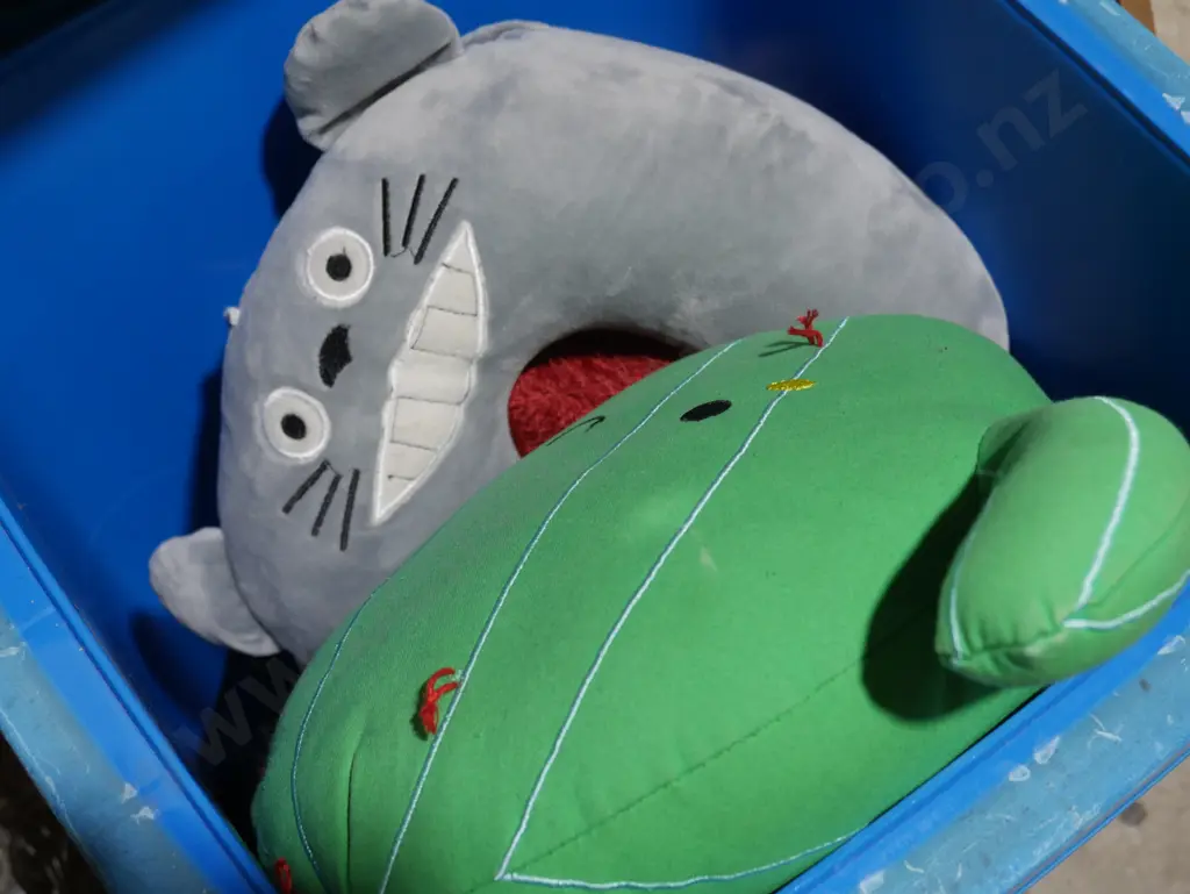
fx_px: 1788
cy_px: 447
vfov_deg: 28.1
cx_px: 595
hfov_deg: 36.8
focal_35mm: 52
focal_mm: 26
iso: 400
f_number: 5.3
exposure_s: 1/60
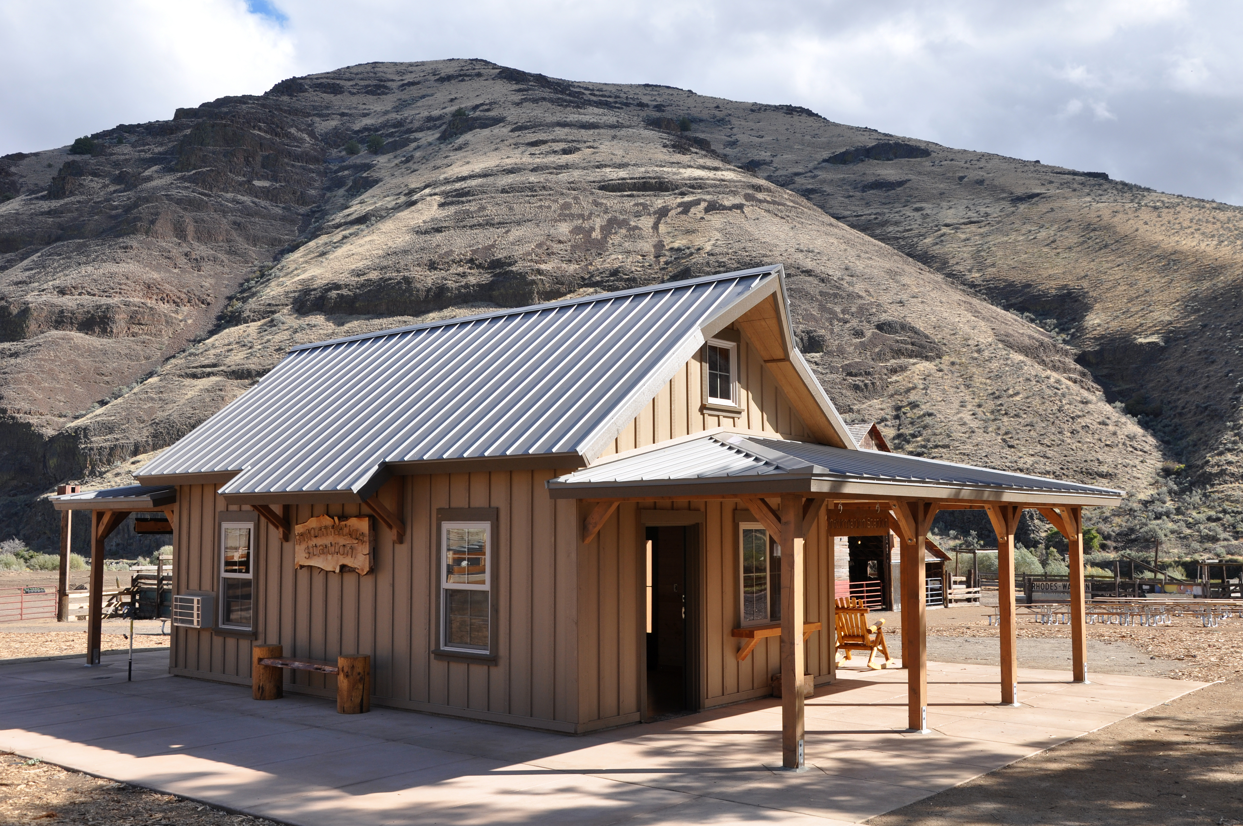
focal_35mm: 33
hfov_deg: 57.3
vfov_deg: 39.9
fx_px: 1138
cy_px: 413
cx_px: 622
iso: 200
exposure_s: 1/320
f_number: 9
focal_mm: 22
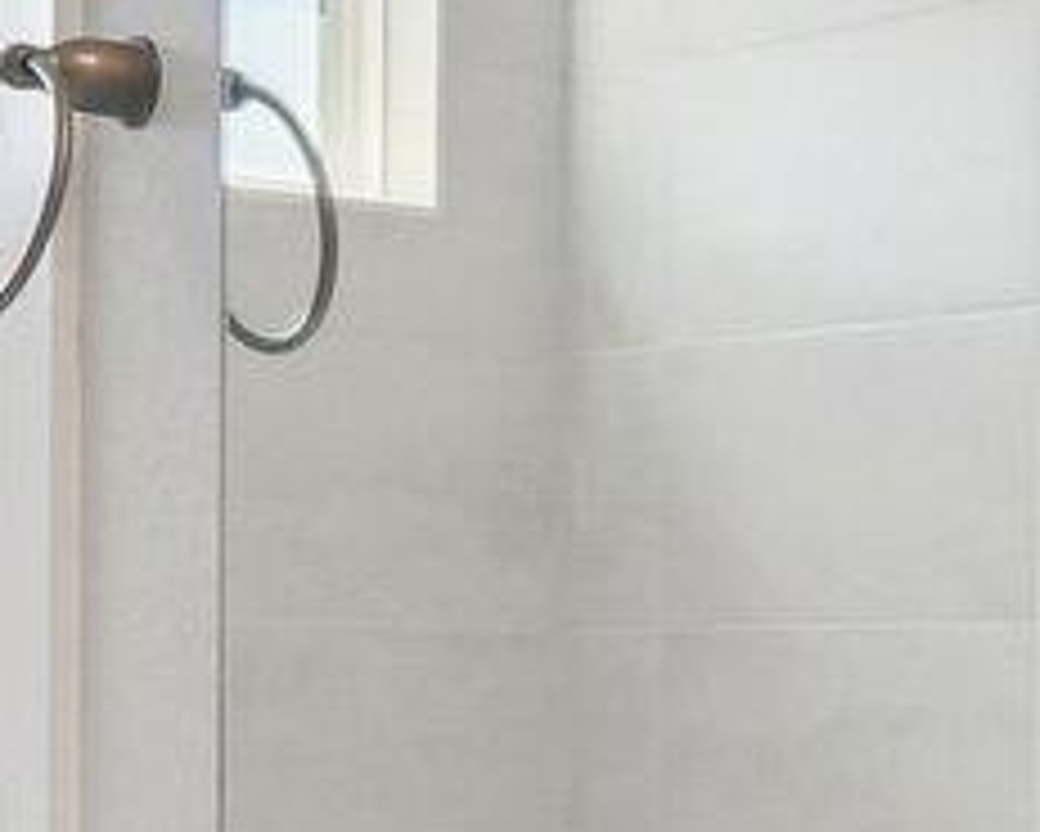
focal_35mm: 125
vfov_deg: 12.3
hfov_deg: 15.2
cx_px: 896
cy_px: 542
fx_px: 3849
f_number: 8
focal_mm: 10
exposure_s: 1/200
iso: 400
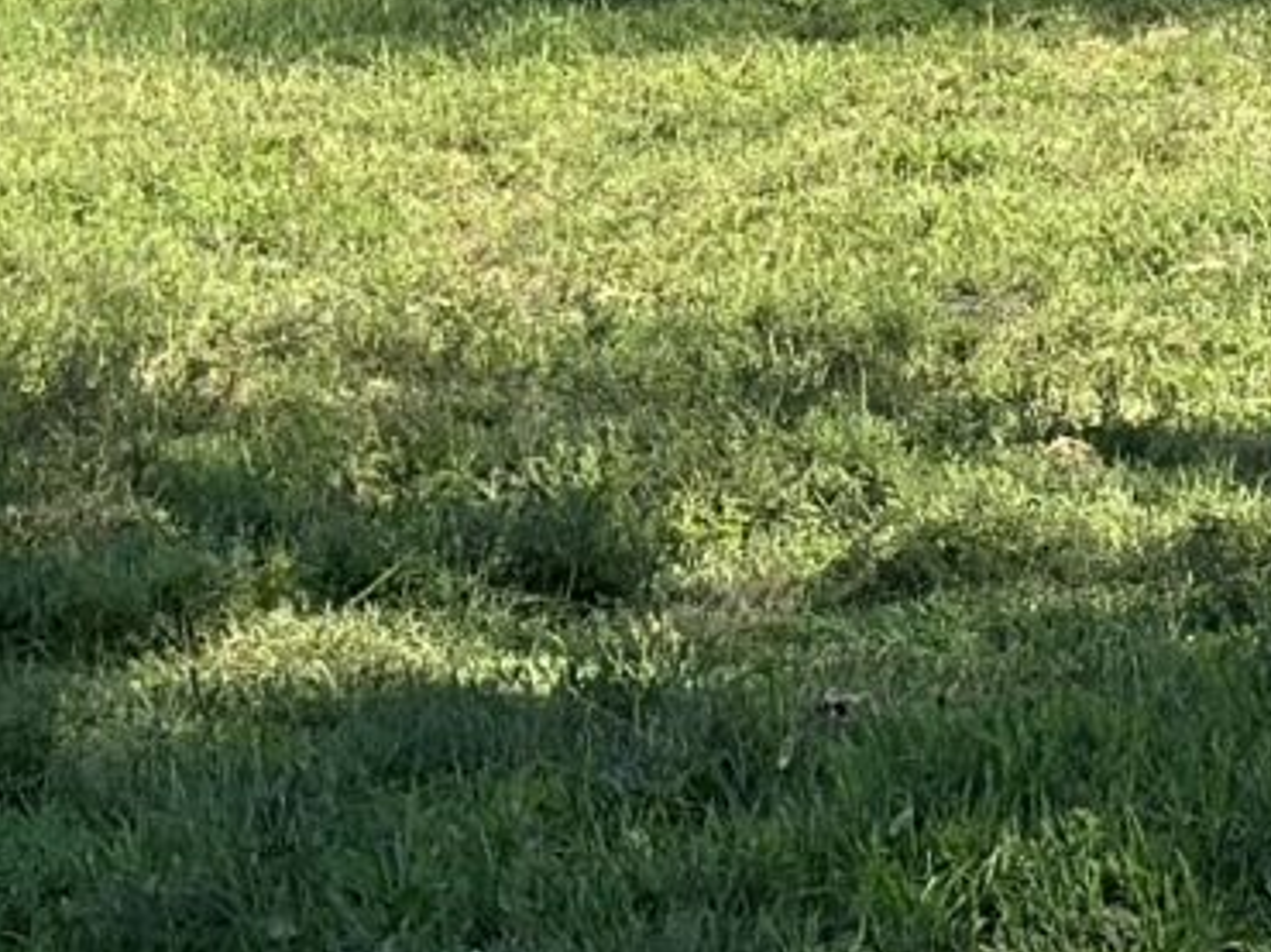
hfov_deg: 7.4
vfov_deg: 5.4
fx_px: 9760
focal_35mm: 266
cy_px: -1072
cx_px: 539
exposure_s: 1/4184
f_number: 1.78
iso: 100
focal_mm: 6.86
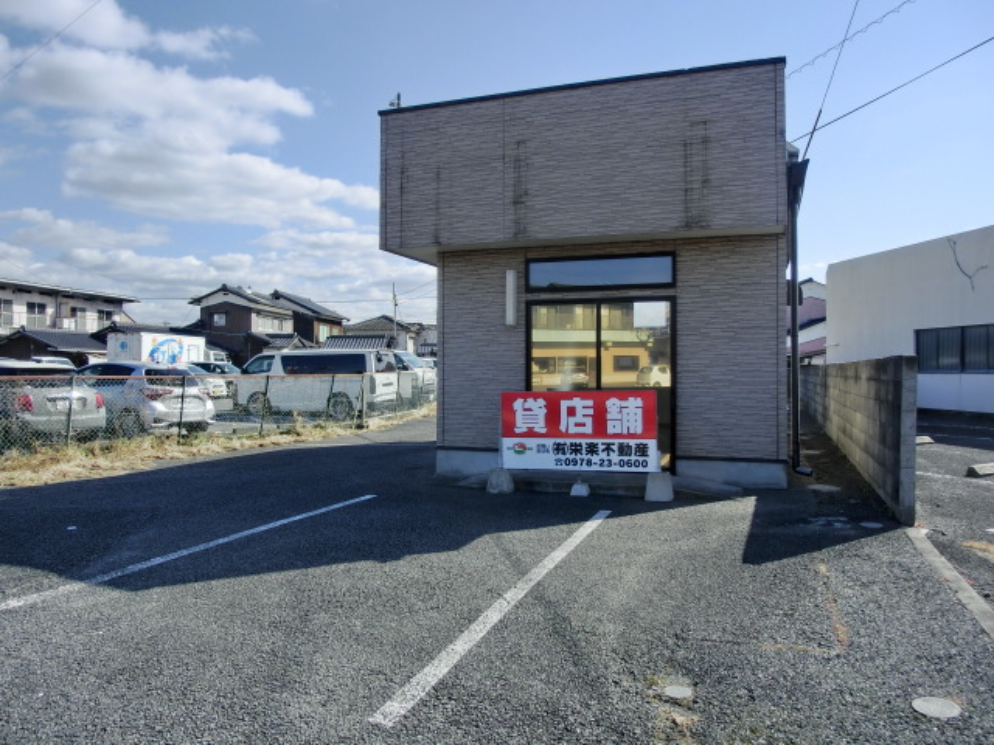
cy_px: 372
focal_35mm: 24
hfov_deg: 71.6
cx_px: 497
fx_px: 689
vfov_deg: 56.8
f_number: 3
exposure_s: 1/1250
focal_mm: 4.24
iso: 100
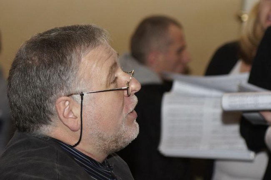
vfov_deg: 6.5
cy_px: 90
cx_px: 136
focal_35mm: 210
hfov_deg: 9.8
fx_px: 1579
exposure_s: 1/160
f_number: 5.6
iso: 1600
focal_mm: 140
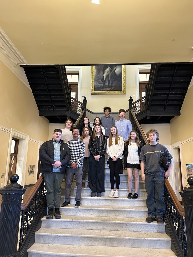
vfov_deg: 67.3
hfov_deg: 53.1
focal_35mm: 26
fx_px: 193
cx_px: 96
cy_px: 128
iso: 320
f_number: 1.5
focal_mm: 5.7
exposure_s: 1/60
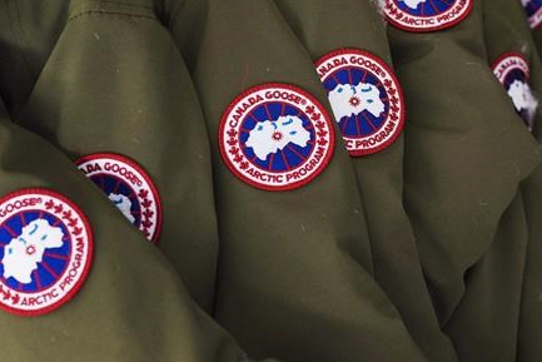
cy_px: 144
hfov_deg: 27.0
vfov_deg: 18.2
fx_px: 1129
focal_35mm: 75
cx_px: 275
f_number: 5
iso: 2000
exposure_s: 1/160
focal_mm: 50
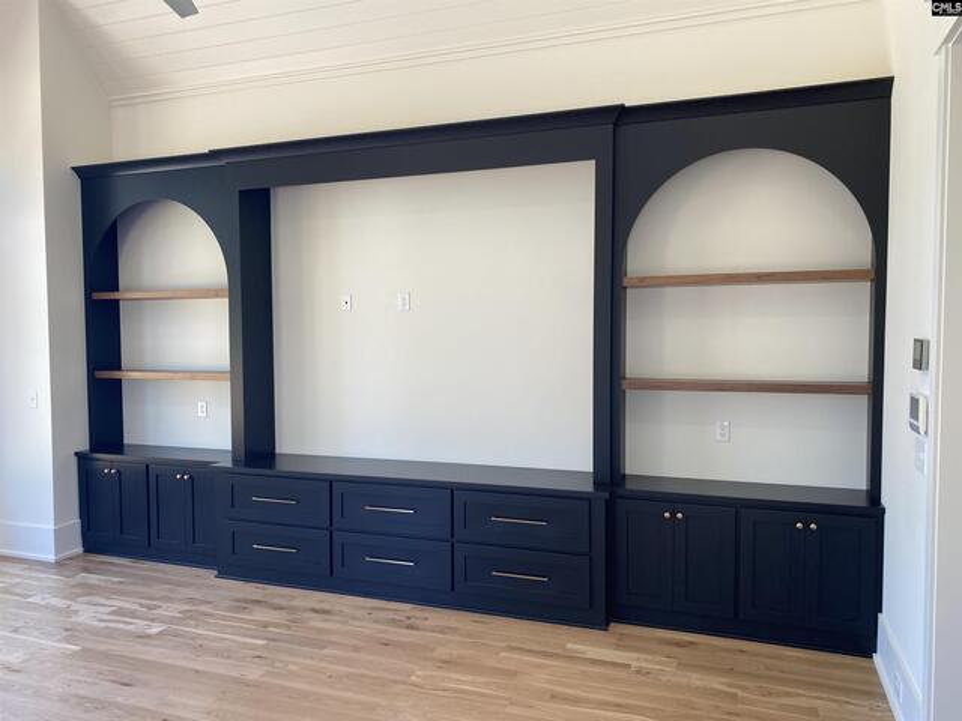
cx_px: 481
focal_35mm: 26
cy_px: 360
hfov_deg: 67.3
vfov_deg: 53.1
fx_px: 723
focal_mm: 4.25
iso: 80
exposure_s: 1/120
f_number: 1.8
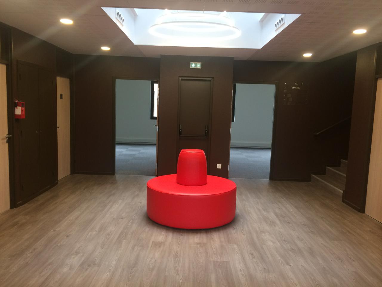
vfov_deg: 48.2
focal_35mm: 29
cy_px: 144
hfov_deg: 61.7
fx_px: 320
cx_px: 191
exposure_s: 1/33
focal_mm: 4.15
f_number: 2.2
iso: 50
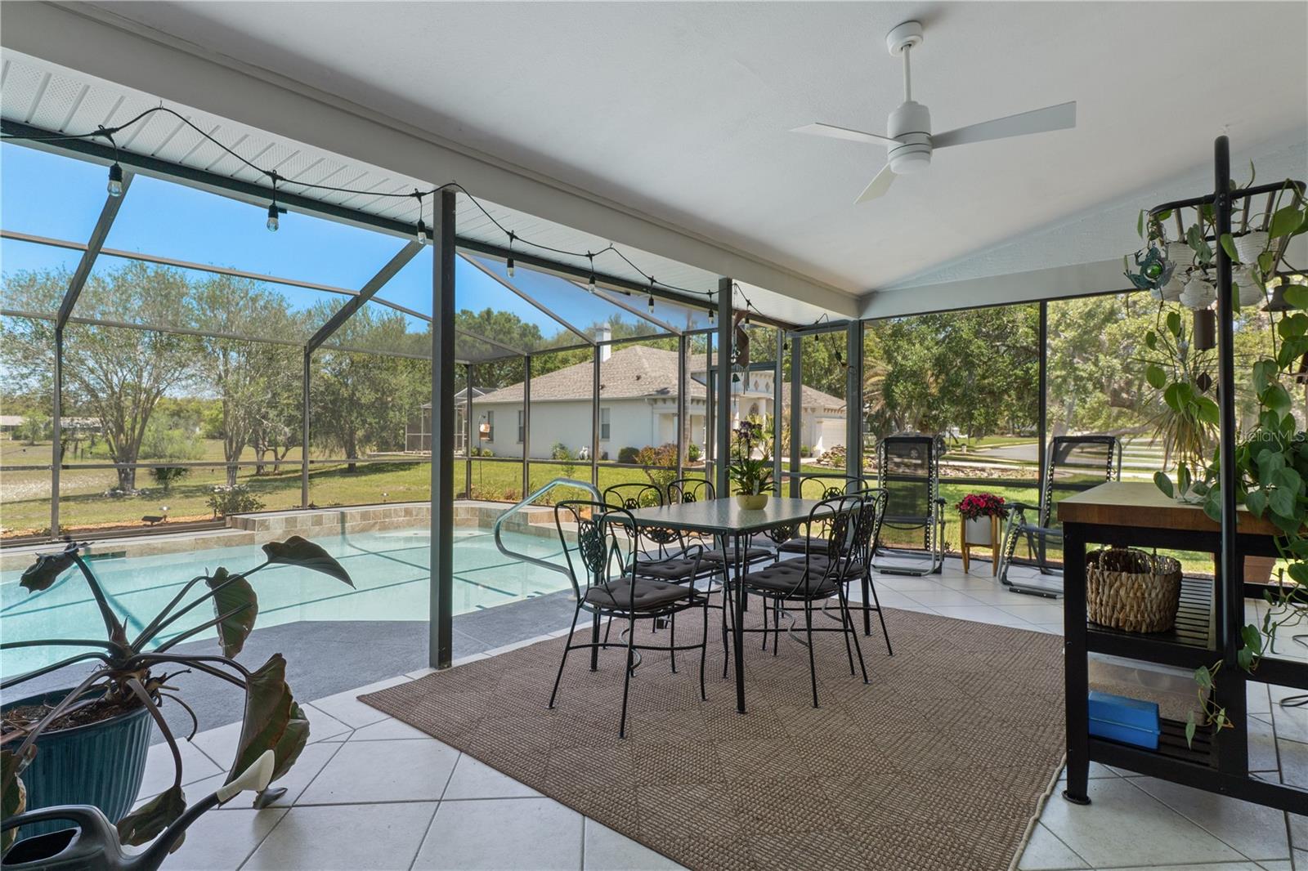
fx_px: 654
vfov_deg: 67.4
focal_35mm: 18
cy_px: 436
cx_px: 654
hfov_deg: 90.0
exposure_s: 1/40
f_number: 8
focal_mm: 12
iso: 250
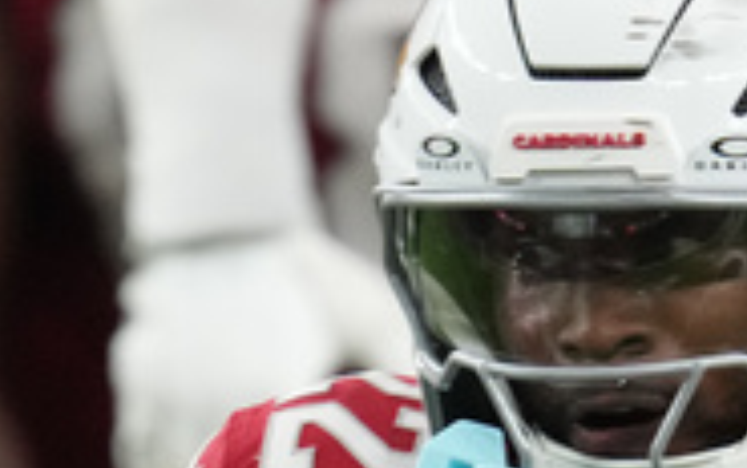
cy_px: 1184
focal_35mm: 3386
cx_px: 287
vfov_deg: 0.4
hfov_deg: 0.6
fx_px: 68996
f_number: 4
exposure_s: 1/1600
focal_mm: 600
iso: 5000
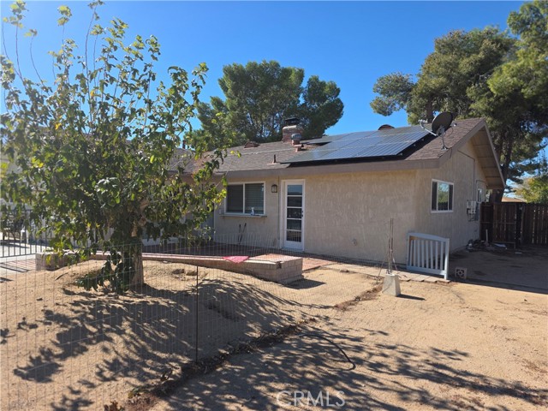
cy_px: 206
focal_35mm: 23
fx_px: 364
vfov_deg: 58.9
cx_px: 274
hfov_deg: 73.9
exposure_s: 1/4237
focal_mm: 6.3
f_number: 1.7
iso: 80
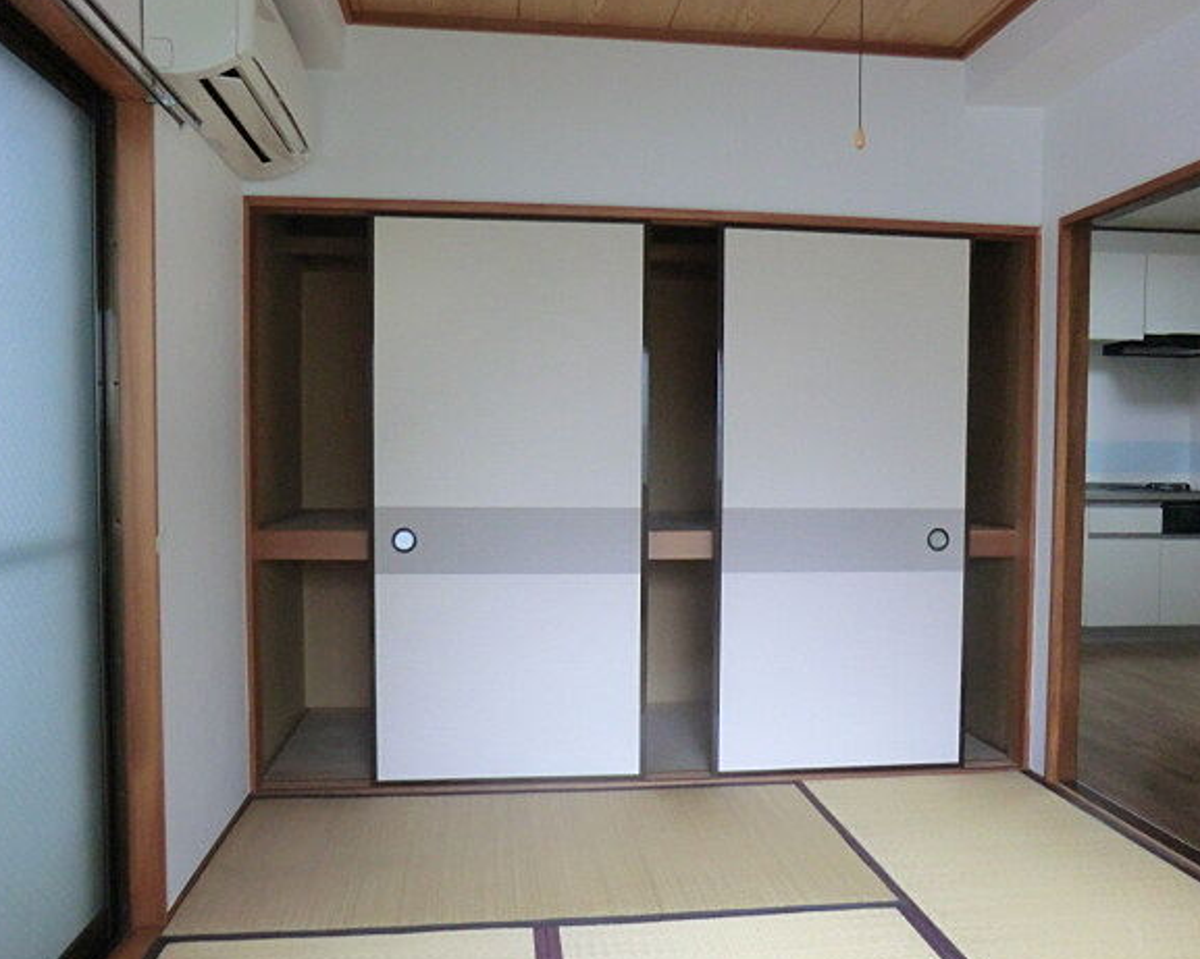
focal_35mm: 26
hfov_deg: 66.1
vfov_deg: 54.9
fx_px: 923
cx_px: 607
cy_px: 472
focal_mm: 4.3
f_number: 3.2
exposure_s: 1/60
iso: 500
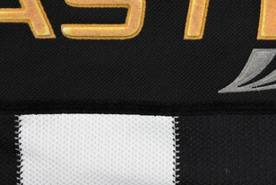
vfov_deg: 17.3
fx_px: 599
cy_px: 20
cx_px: 239
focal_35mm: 78
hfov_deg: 25.3
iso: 200
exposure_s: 1/125
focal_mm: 24
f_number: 4.5
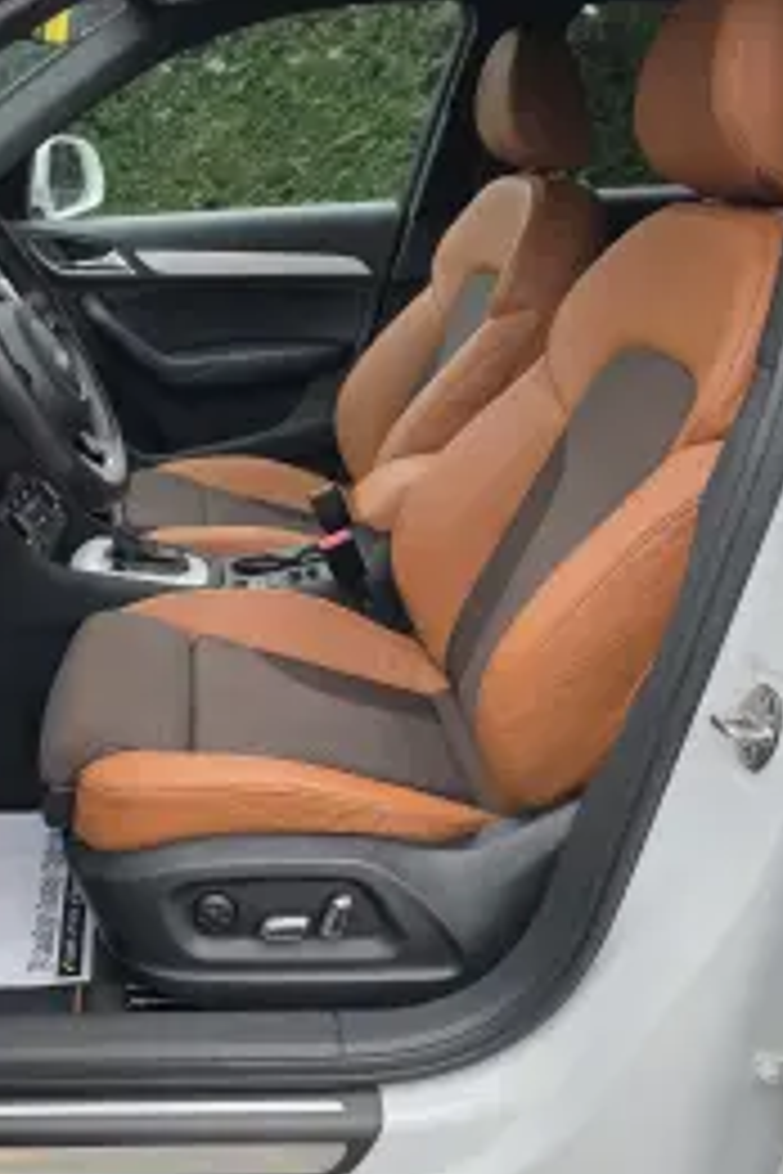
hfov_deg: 39.1
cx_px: 212
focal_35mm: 33
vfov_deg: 57.2
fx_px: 1077
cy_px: 594
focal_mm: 6.25
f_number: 1.7
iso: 160
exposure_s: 1/180
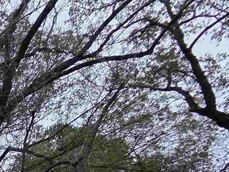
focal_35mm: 67
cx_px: -309
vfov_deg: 15.2
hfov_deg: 15.7
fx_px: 443
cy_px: 389
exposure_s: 1/340
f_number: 2.2
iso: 50
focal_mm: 2.2
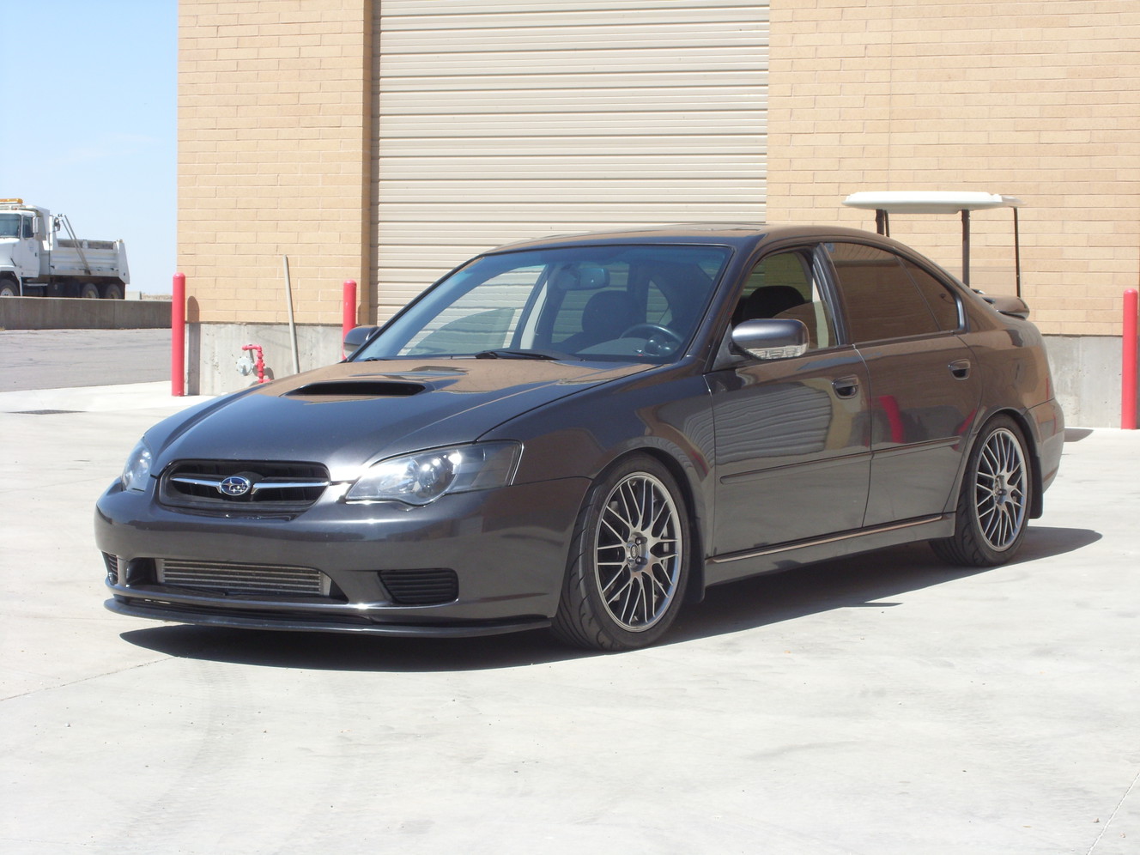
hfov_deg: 23.6
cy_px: 428
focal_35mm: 83
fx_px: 2733
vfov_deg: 17.8
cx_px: 570
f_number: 5.8
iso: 50
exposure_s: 1/284
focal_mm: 13.8
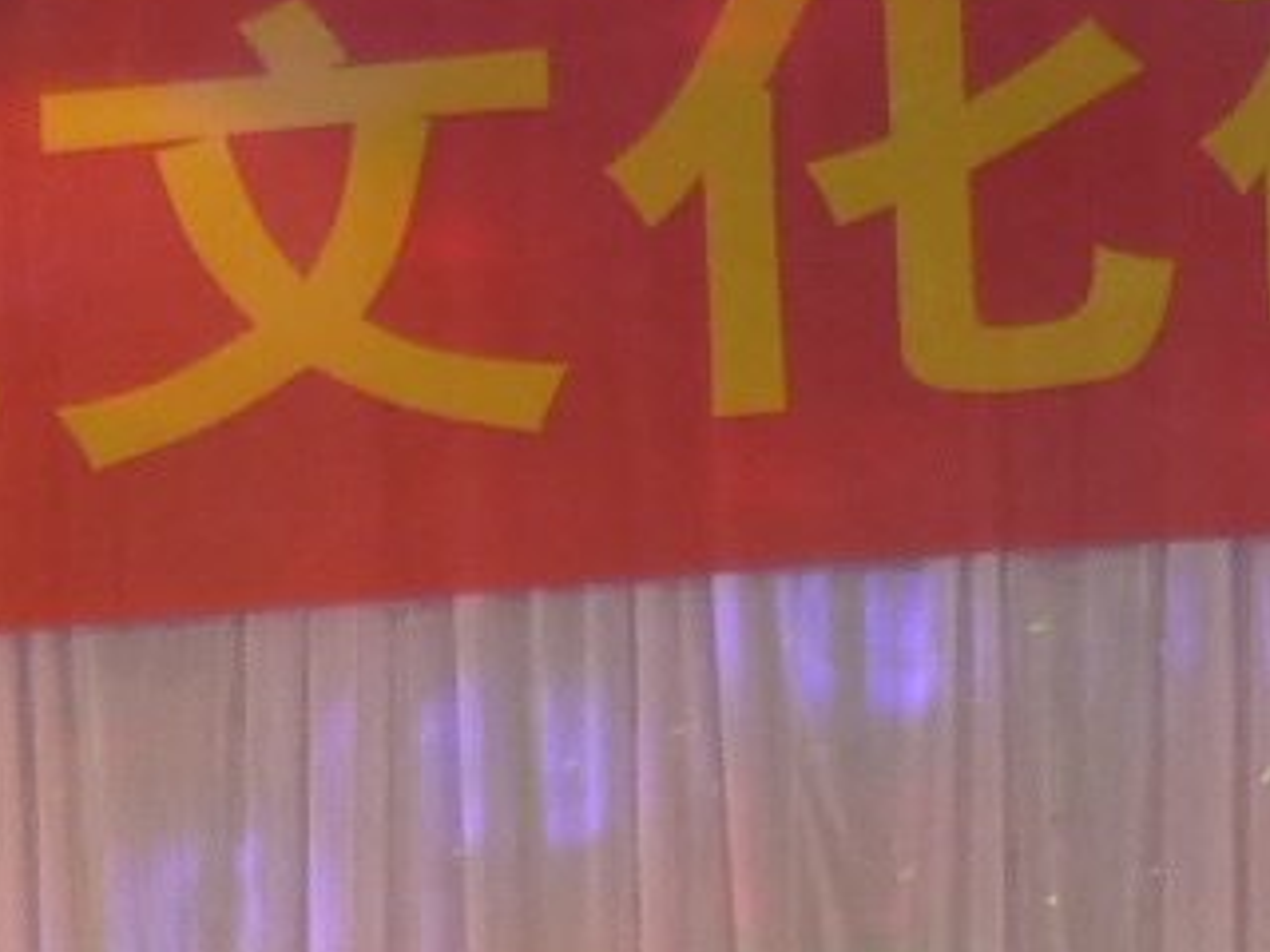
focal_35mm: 165
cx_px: -278
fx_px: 6054
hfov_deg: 11.7
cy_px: 1813
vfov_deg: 8.6
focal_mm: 5.5
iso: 200
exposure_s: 1/30
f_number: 2.8
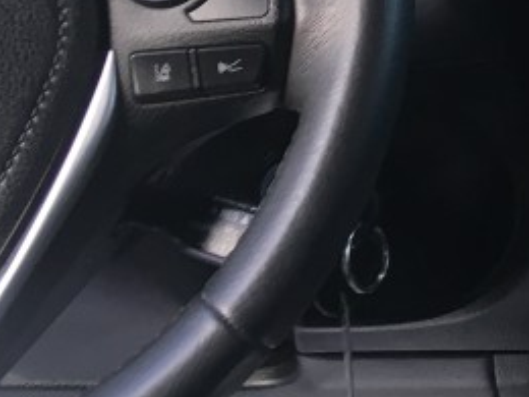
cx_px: 720
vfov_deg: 12.8
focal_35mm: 114
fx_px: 1742
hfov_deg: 16.2
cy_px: -24
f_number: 2.2
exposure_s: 1/40
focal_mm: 4.15
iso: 25
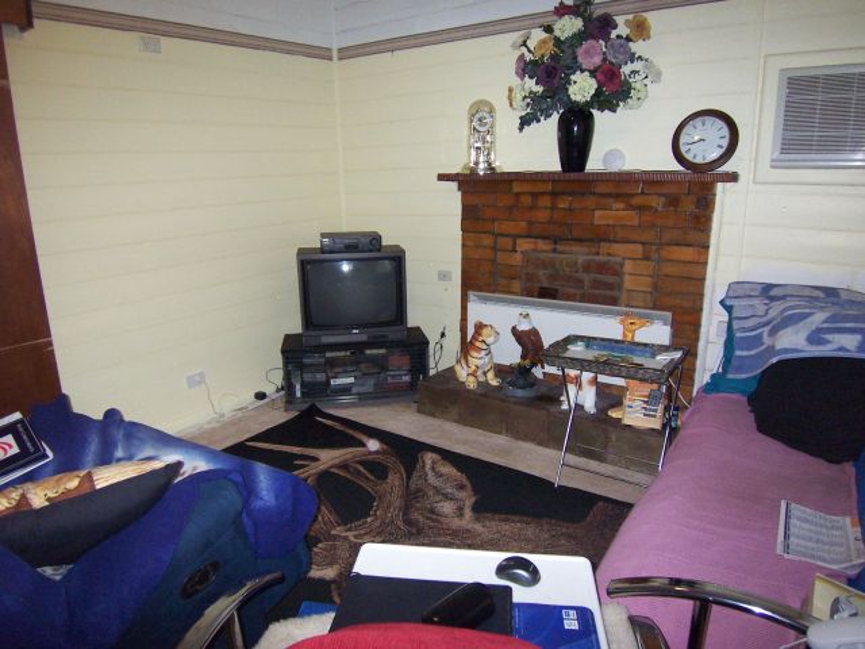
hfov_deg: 73.9
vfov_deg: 58.9
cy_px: 324
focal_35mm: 23
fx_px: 575
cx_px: 432
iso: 200
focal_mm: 3.8
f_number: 2.8
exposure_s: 1/30
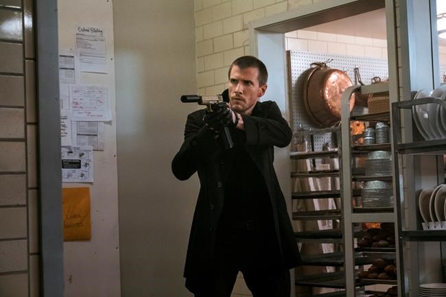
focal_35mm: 68
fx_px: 842
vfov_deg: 20.0
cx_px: 223
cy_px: 148
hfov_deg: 29.7
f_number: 3.6
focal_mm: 45.5
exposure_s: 1/180
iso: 3200
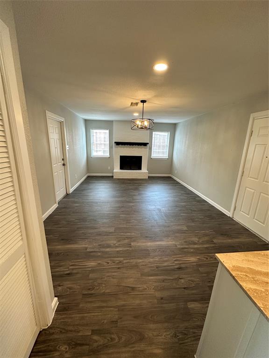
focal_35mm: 14
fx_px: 145
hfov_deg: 85.7
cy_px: 179
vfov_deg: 102.1
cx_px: 134
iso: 160
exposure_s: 1/60
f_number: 2.2
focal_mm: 2.22
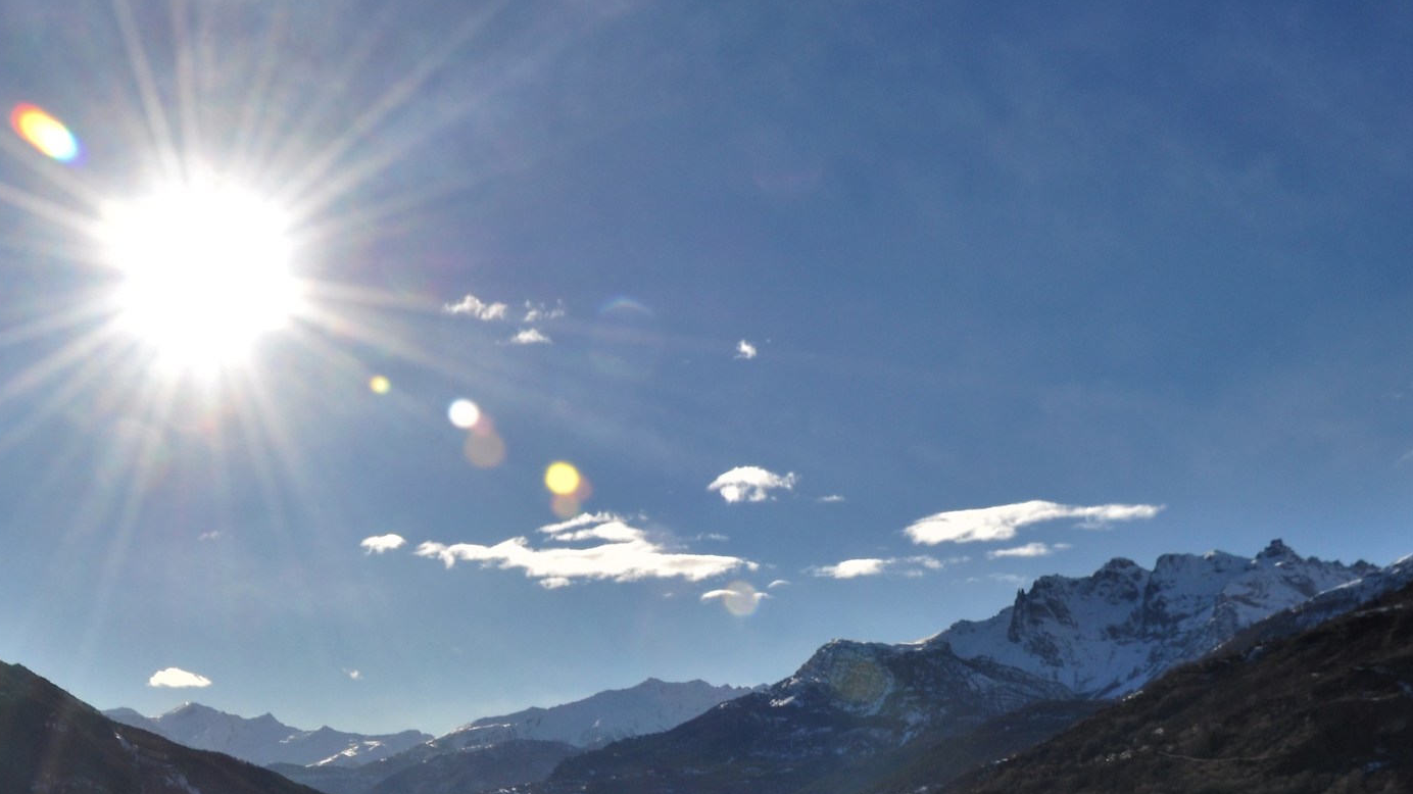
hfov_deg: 41.7
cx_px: 908
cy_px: 712
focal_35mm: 49
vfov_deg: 23.8
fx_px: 1836
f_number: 16
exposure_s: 1/200
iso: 200
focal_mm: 18
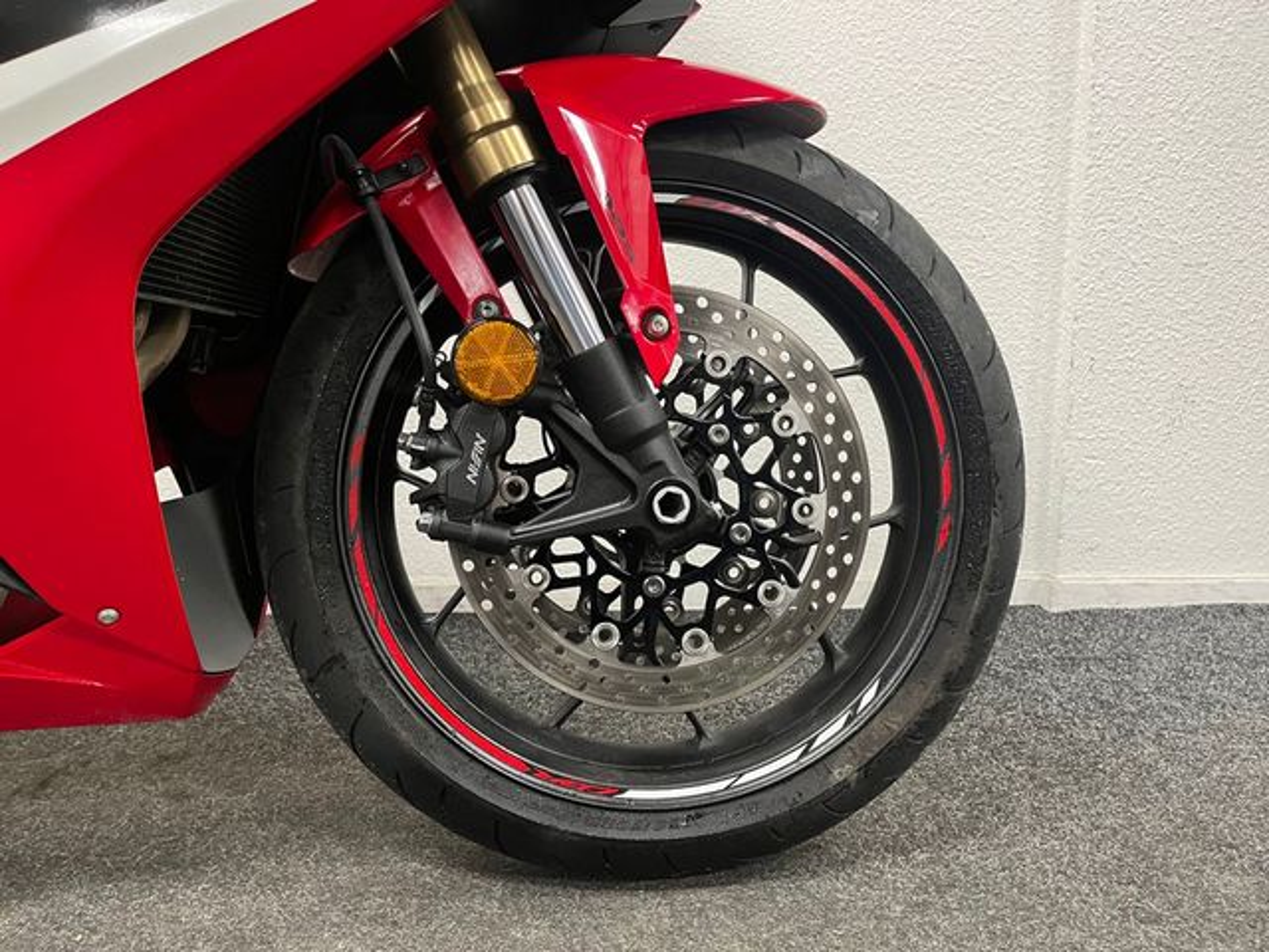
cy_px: 476
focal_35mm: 26
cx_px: 634
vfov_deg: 53.1
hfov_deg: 67.3
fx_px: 953
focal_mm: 5.1
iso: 320
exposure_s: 1/50
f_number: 1.6
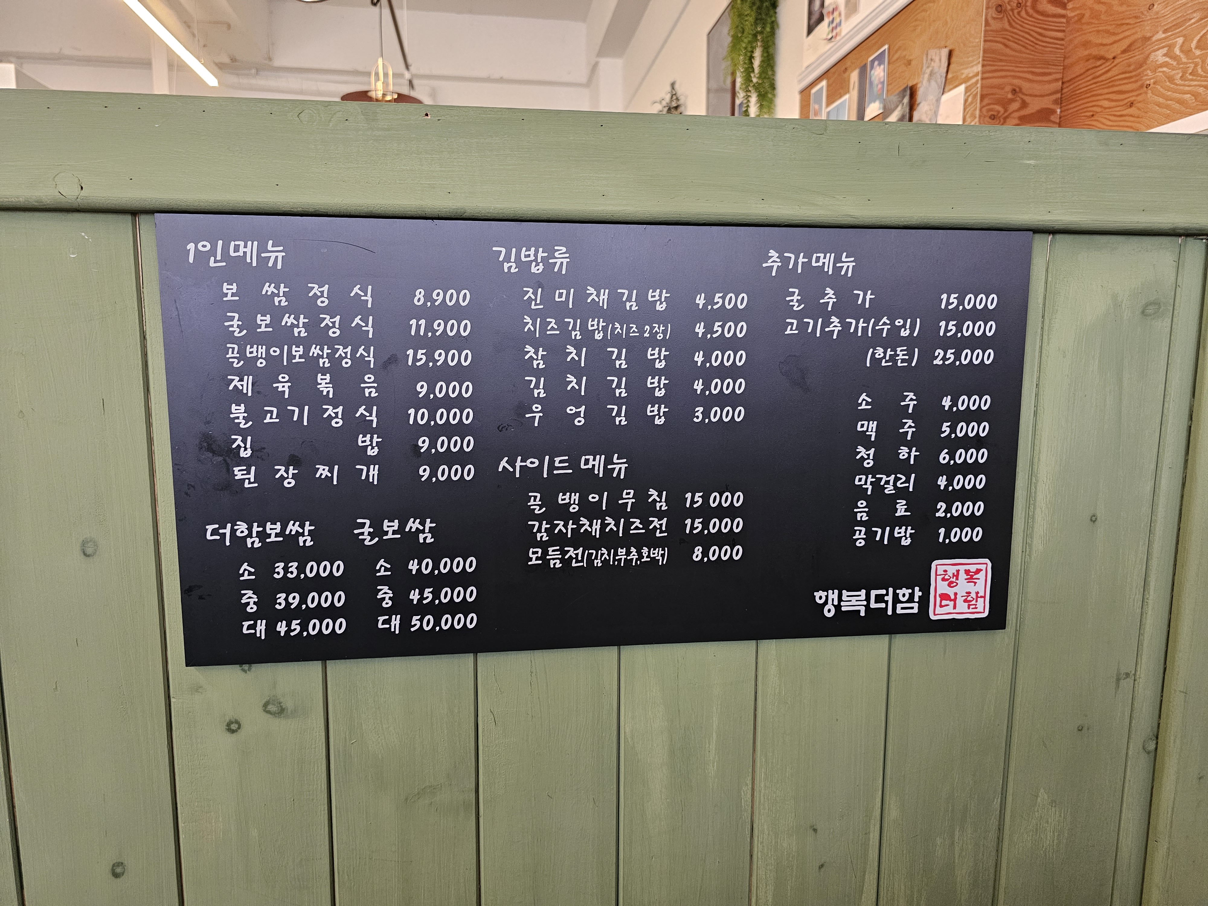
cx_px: 604
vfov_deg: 58.9
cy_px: 453
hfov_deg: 73.9
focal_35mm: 23
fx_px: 803
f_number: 1.7
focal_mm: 6.3
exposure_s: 1/120
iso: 500
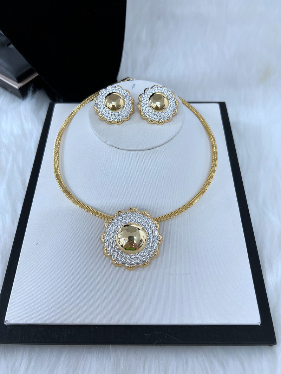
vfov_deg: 67.3
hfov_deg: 53.1
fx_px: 281
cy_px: 187
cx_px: 140
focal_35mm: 26
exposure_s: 1/100
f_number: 1.5
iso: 125
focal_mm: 5.7
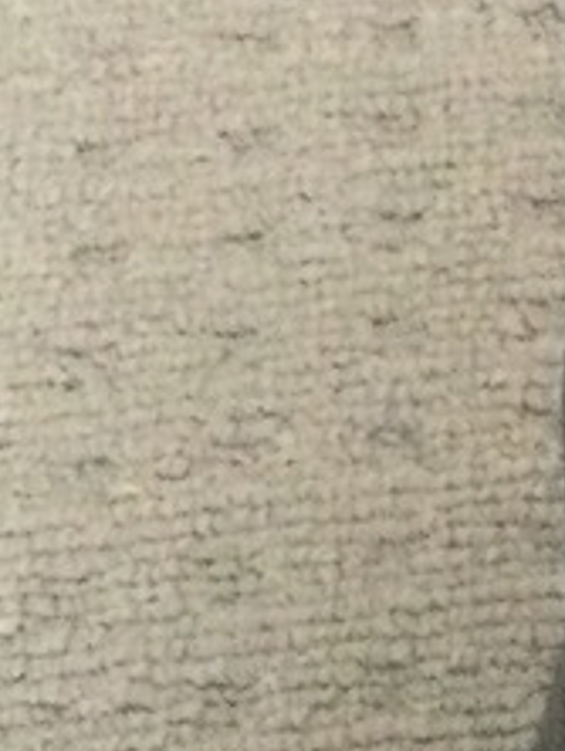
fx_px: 4844
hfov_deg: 6.4
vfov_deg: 8.9
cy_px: 423
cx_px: 1326
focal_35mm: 223
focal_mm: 3.3
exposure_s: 1/17
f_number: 2.4
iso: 320
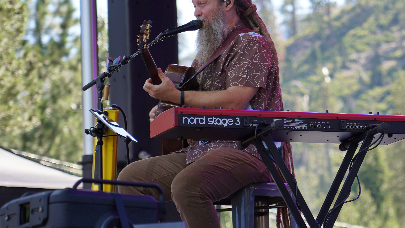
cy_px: 142
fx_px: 1998
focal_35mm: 186
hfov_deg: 11.6
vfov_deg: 6.5
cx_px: 276
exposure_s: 1/200
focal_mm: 105
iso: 100
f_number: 4
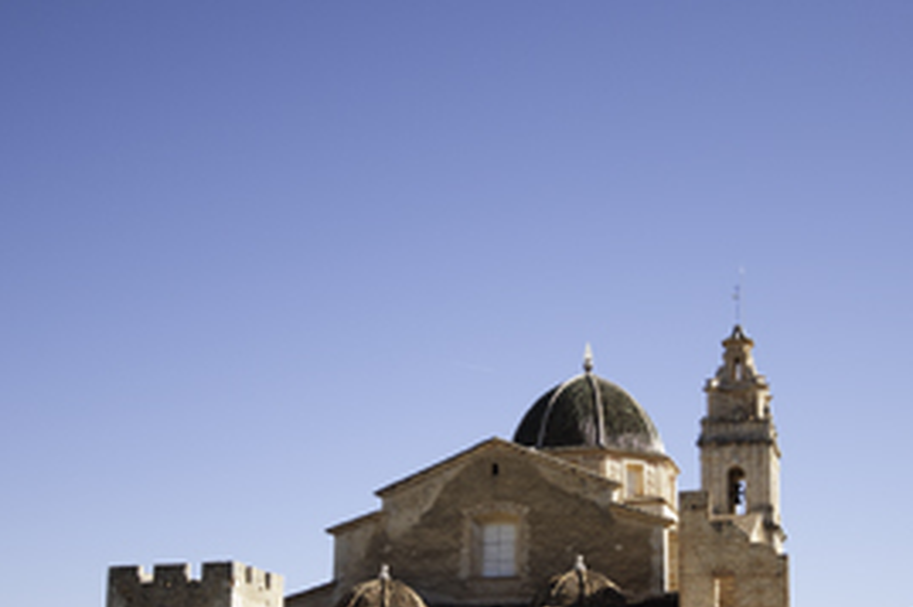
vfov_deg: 23.7
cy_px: 505
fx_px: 1418
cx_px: 562
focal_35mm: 56
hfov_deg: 35.5
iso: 200
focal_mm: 20
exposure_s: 1/800
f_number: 4.5
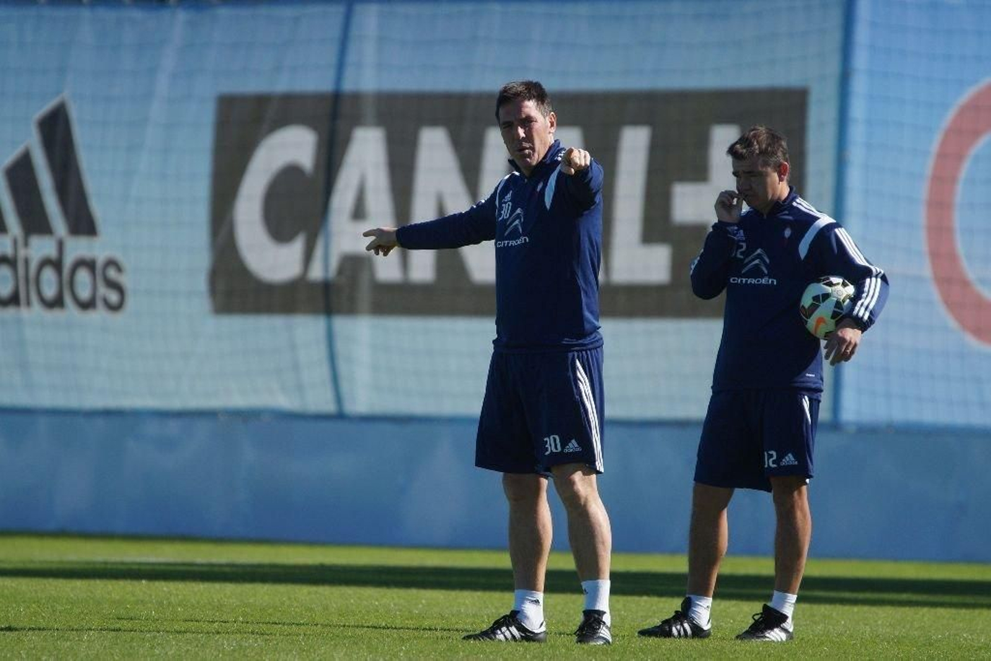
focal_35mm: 600
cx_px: 496
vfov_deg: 2.3
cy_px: 330
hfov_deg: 3.4
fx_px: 16517
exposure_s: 1/1600
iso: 320
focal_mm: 400
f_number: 5.6
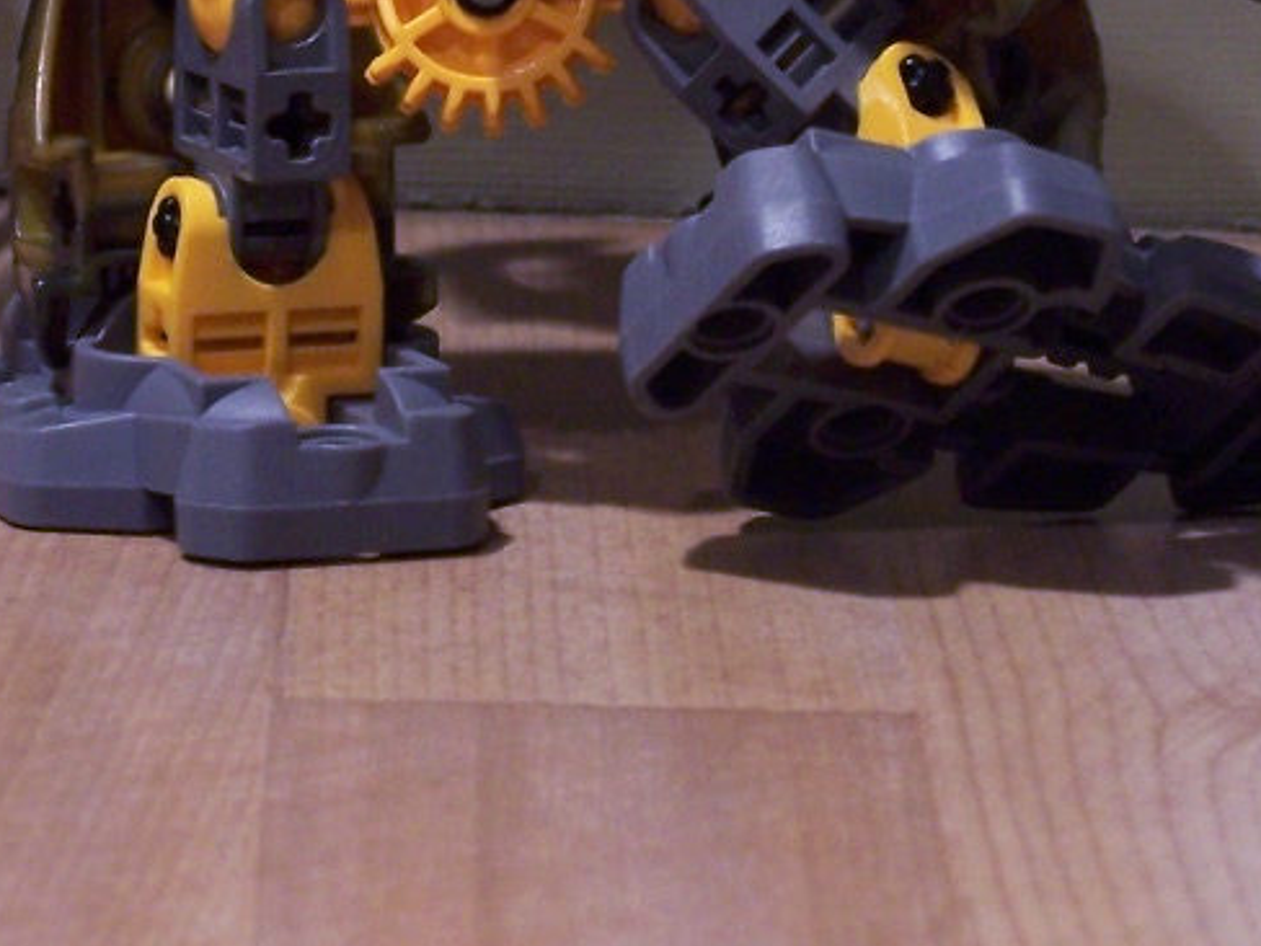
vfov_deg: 5.7
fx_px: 9398
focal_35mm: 258
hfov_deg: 7.7
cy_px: -165
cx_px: 525
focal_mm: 17.5
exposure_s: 1/8
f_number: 3.2
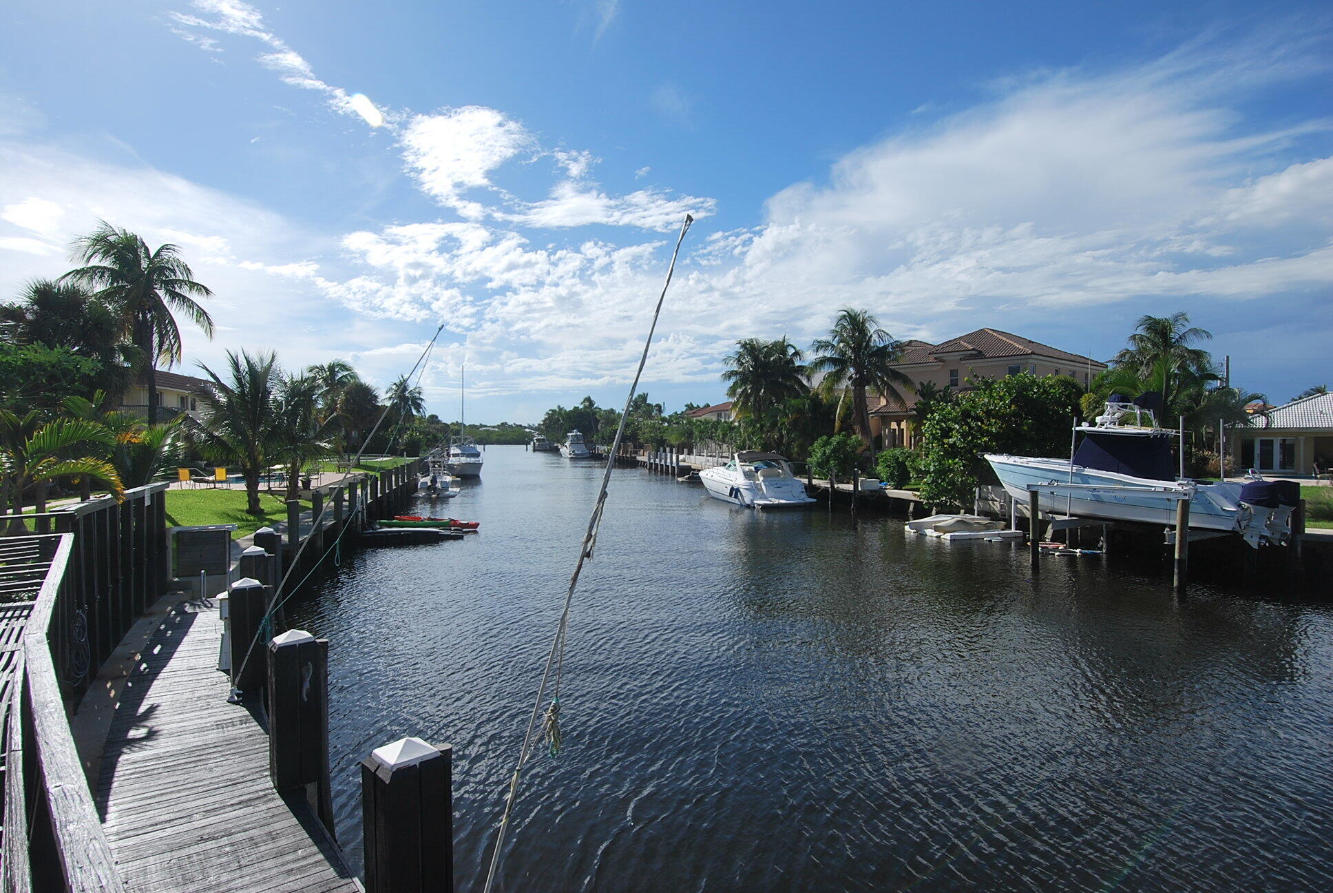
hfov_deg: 89.9
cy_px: 446
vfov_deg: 67.5
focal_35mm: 18
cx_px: 666
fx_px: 667
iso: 100
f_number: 9
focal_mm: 12
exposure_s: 1/320
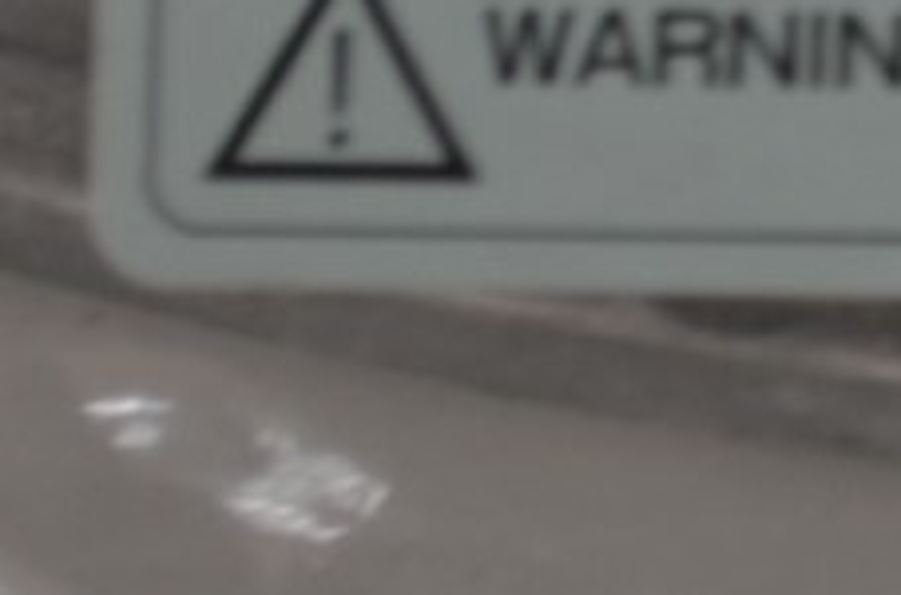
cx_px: 1445
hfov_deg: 5.1
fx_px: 9958
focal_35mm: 399
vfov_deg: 3.4
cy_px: -555
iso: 640
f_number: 5.6
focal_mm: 52
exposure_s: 1/60
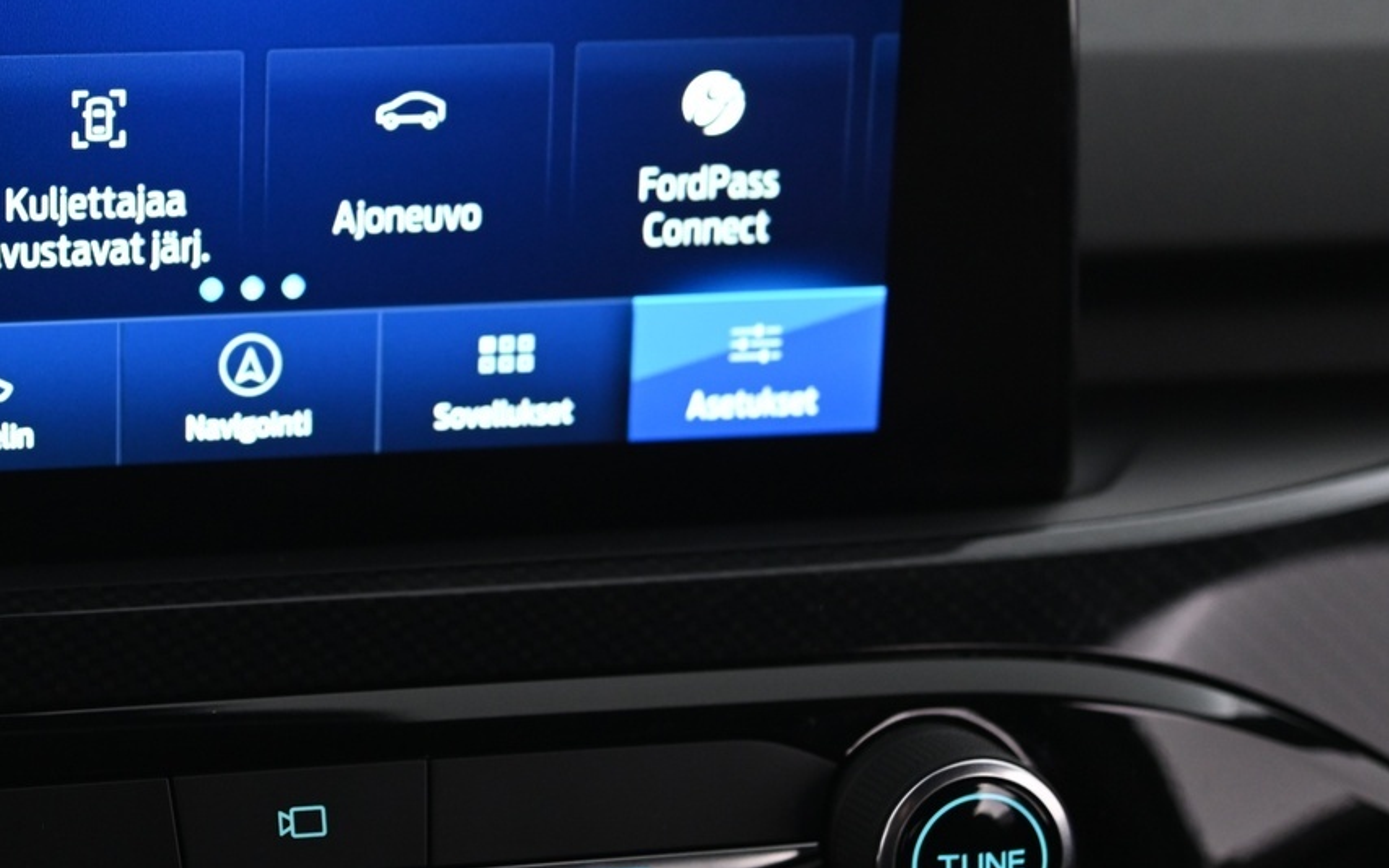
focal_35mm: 93
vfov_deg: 14.1
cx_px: 137
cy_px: 345
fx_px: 3521
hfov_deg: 21.8
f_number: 4
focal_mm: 48
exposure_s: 1/30
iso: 2000
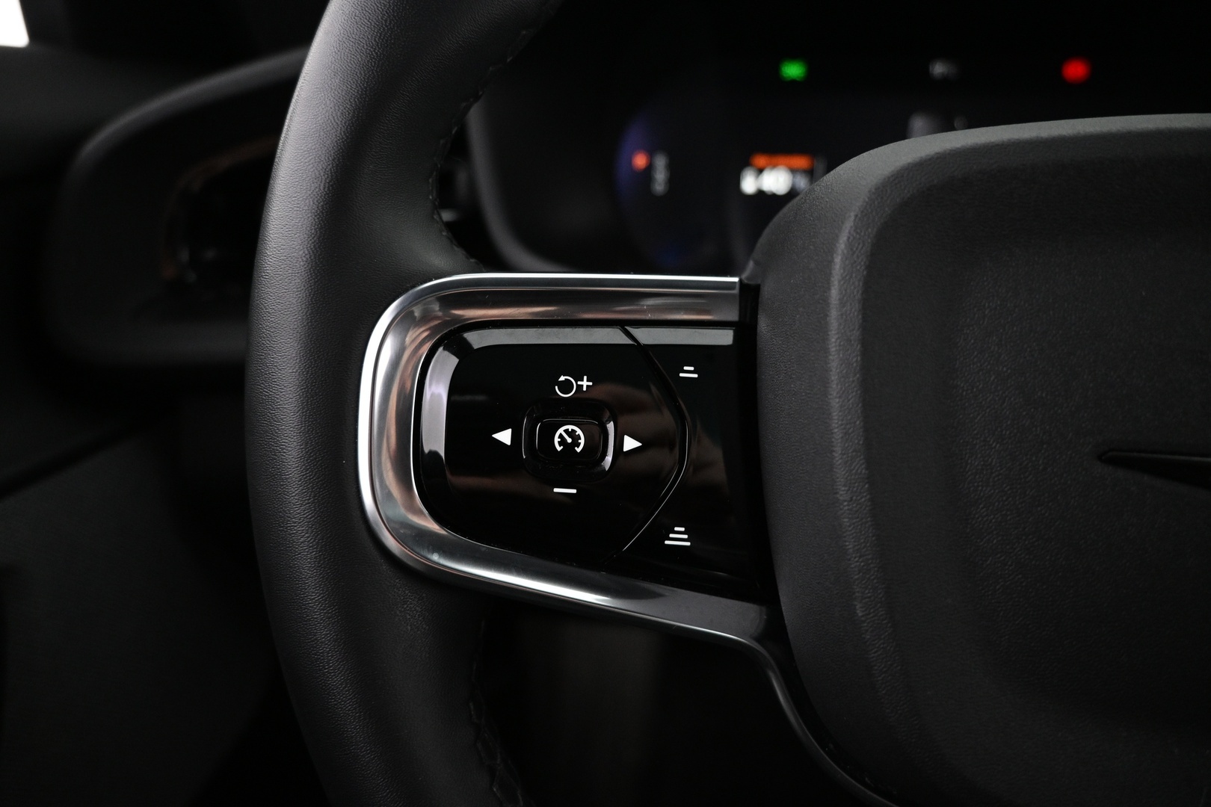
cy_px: 404
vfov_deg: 53.1
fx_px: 807
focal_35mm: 24
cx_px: 606
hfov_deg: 73.7
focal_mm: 16
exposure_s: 1/25
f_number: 3.5
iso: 1600
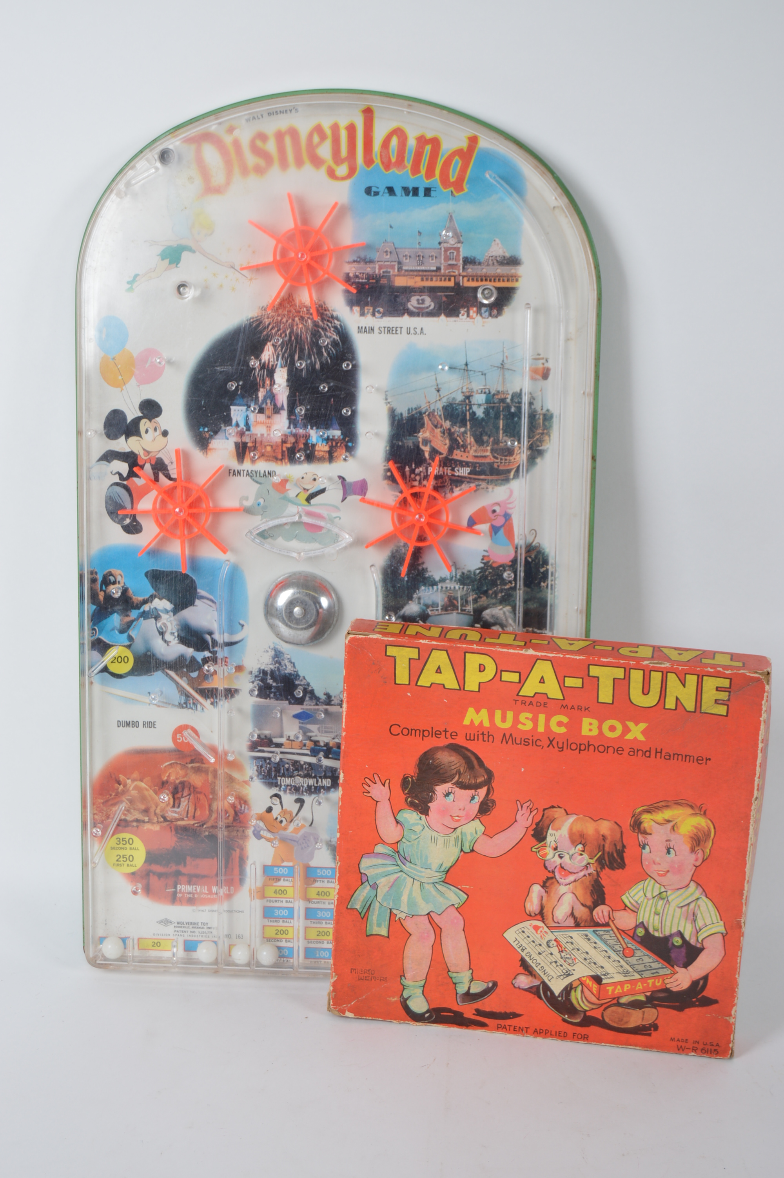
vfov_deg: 33.4
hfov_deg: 22.6
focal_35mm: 60
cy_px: 589
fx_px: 1963
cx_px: 392
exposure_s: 1/80
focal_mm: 40
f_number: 5.6
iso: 100
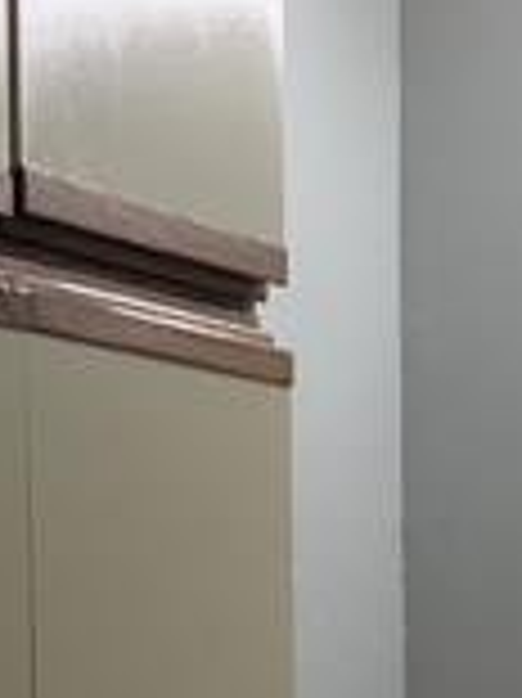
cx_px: 410
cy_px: 1130
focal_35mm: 185
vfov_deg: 10.3
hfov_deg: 8.0
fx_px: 3725
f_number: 1.8
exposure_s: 1/60
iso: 32
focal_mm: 3.99
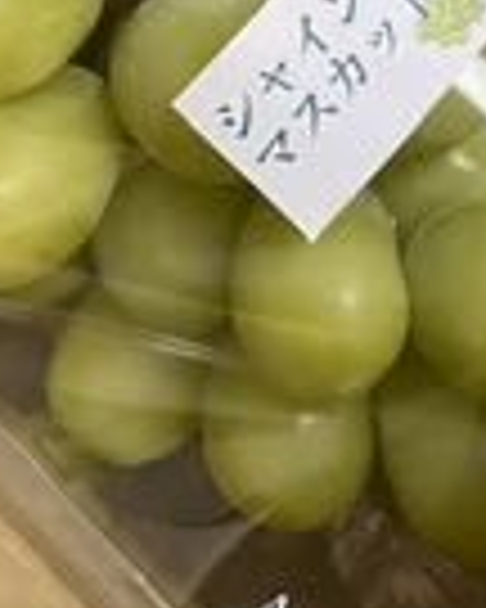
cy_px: -225
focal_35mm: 75
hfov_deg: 20.1
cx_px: 418
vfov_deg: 22.2
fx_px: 1348
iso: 500
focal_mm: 4.25
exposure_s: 1/59
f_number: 1.8
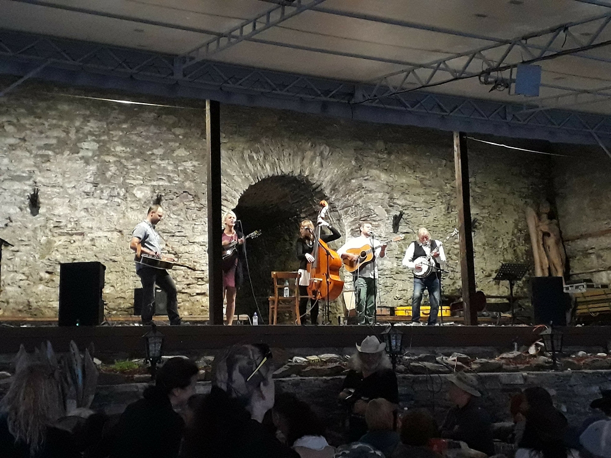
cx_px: 306
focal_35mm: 27
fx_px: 477
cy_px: 229
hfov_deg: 65.3
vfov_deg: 51.4
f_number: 1.9
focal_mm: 3.6
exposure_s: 1/17
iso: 500
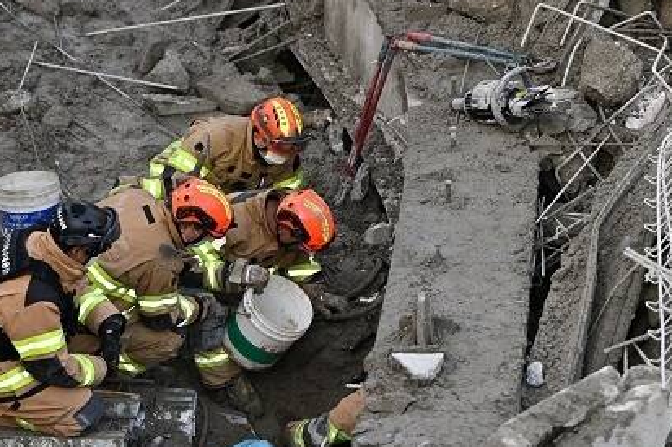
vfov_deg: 8.7
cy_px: 242
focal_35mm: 158
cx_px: 355
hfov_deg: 13.0
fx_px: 2948
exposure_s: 1/1000
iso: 800
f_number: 3.5
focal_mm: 102
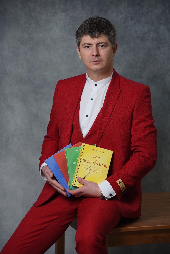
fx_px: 743
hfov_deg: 13.1
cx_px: 85
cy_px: 127
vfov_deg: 19.4
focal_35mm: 105
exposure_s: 1/160
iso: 200
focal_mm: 105
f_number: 5
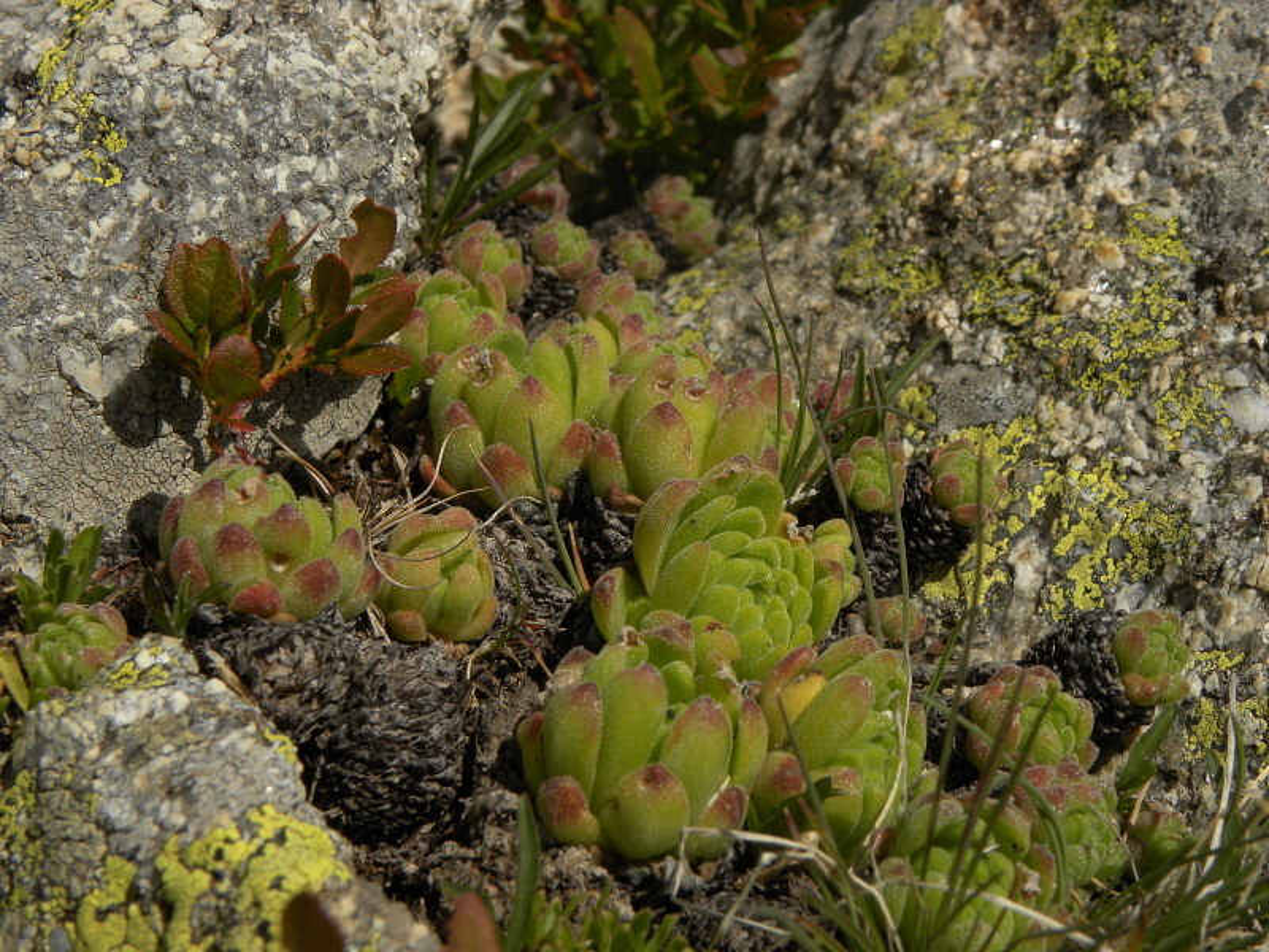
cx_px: 634
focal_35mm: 66
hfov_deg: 29.4
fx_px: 2420
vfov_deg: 22.3
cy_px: 476
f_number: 6.3
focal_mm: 11.8
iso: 64
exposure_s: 1/640
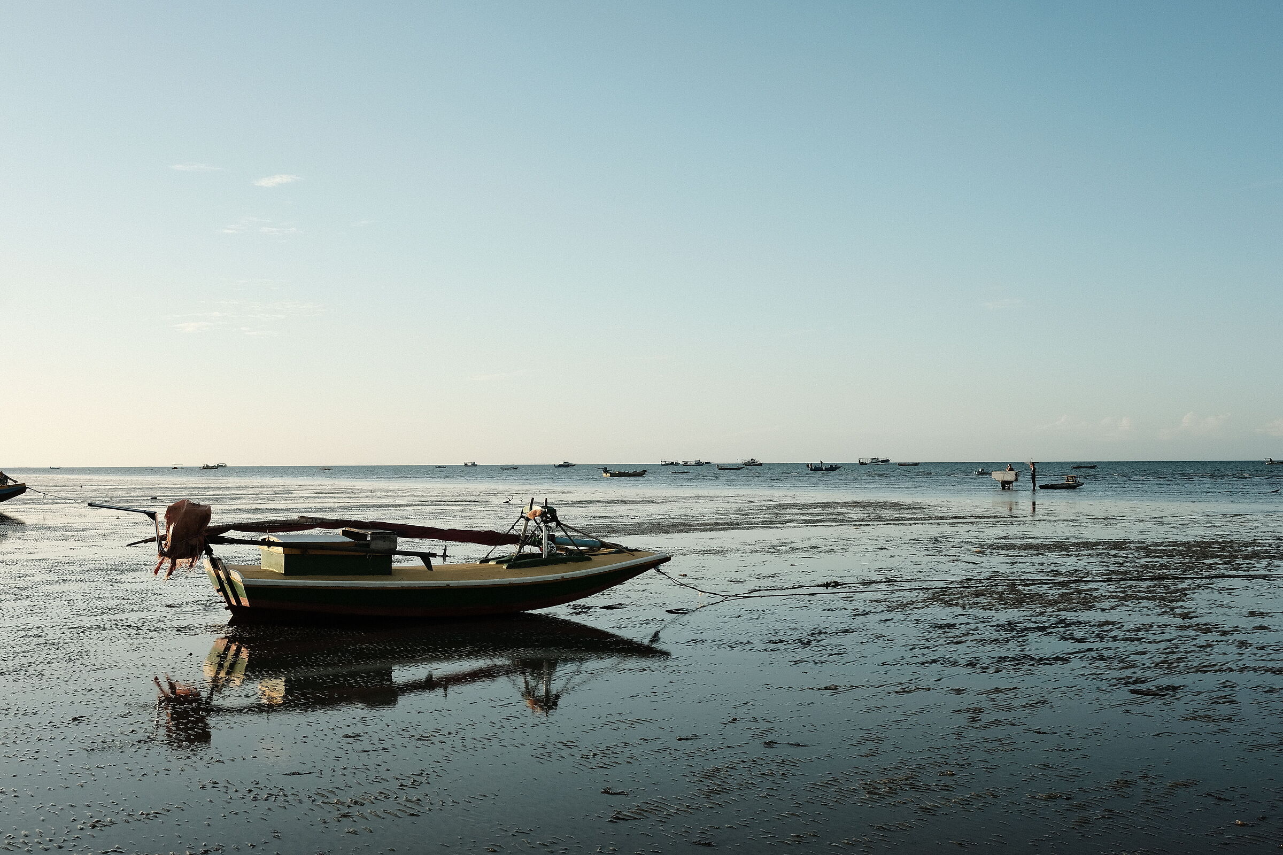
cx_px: 642
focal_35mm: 41
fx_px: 1461
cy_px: 428
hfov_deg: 47.4
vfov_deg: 32.6
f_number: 8
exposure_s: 1/250
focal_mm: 27
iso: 200
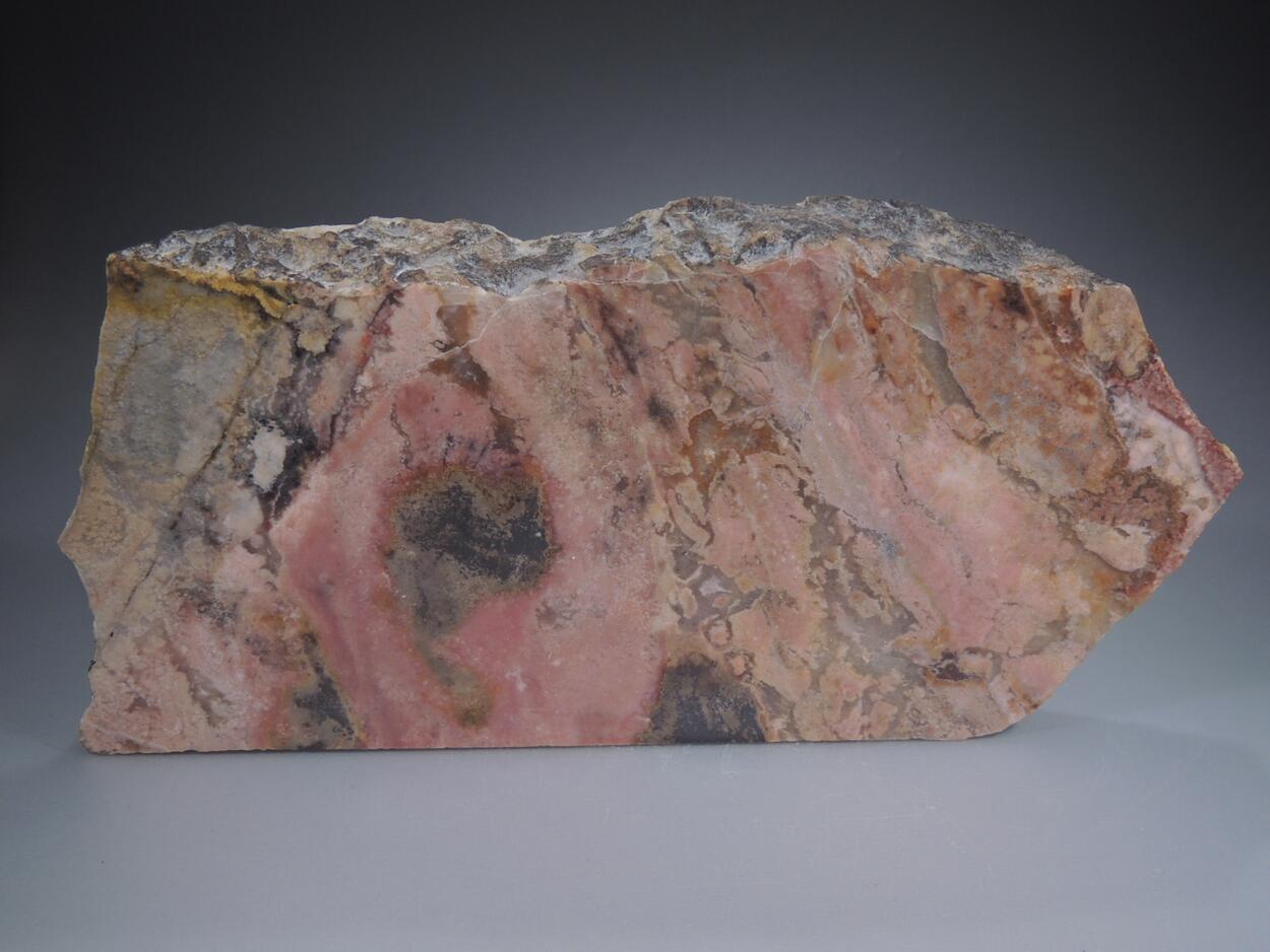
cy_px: 476
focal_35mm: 35
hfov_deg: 52.6
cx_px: 635
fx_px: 1284
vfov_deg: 40.7
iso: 100
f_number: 5.7
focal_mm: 6.2
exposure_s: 1/320
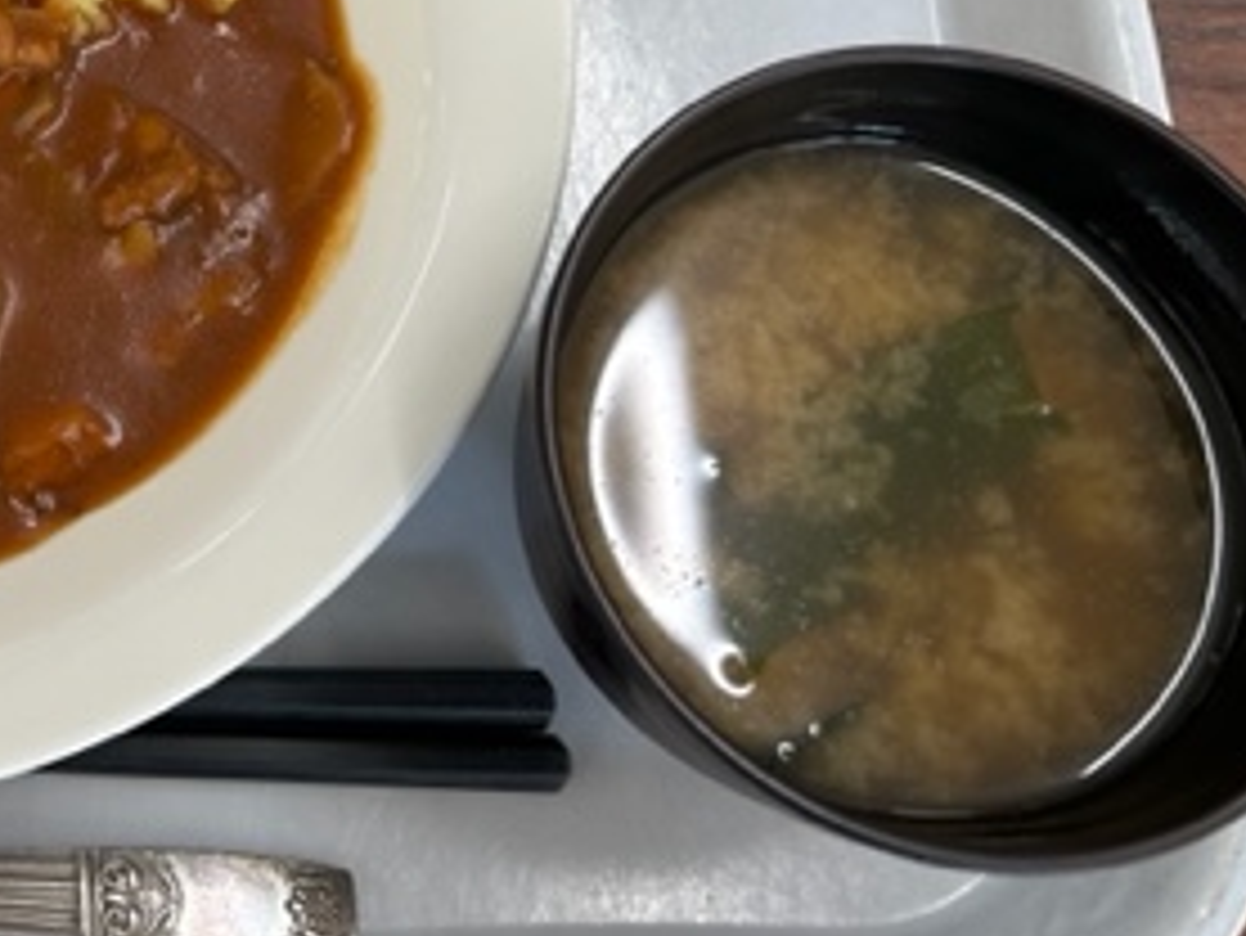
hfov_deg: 28.8
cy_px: 171
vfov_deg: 24.0
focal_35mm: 60
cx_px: -166
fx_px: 2161
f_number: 1.5
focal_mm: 5.7
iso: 40
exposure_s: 1/121
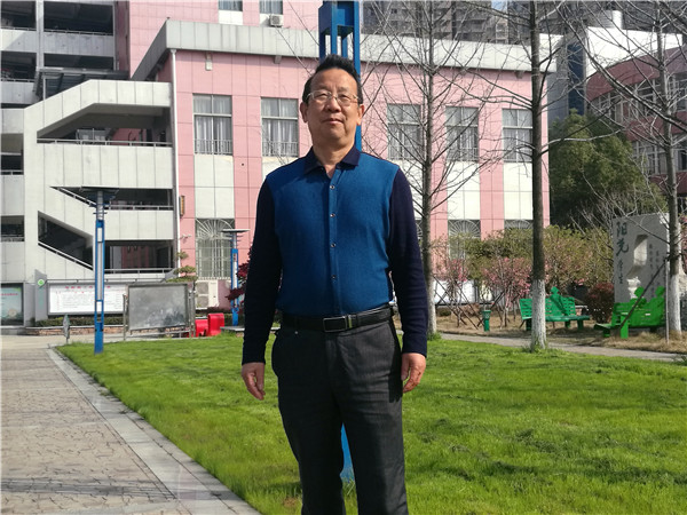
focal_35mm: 48
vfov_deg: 30.3
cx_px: 344
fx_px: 953
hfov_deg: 39.7
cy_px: 258
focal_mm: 4.04
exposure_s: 1/915
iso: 50
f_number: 2
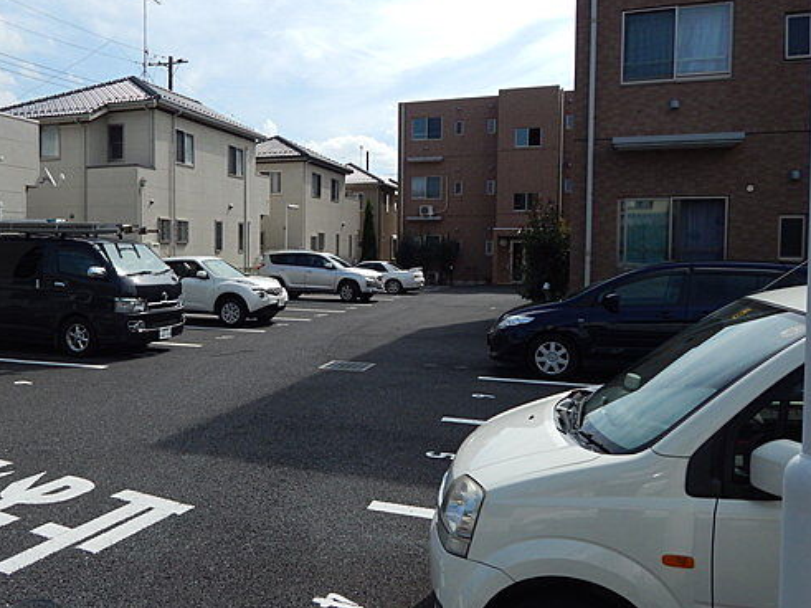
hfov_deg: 59.3
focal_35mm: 30
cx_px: 312
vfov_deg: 46.7
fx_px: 703
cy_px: 283
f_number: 6
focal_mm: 4
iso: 125
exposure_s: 1/500
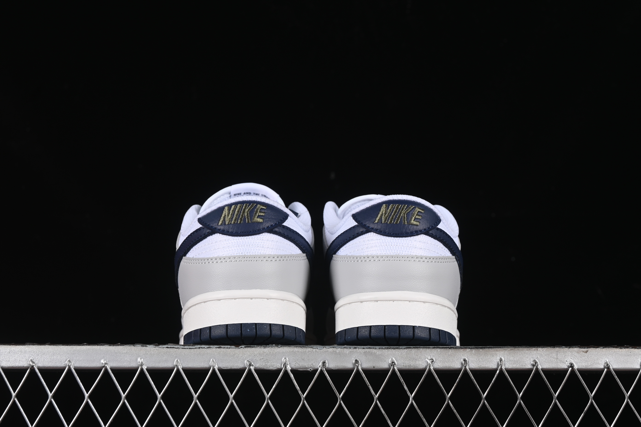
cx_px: 320
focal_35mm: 75
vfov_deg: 18.2
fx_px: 1335
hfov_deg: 27.0
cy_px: 214
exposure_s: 1/80
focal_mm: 50
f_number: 8
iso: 160
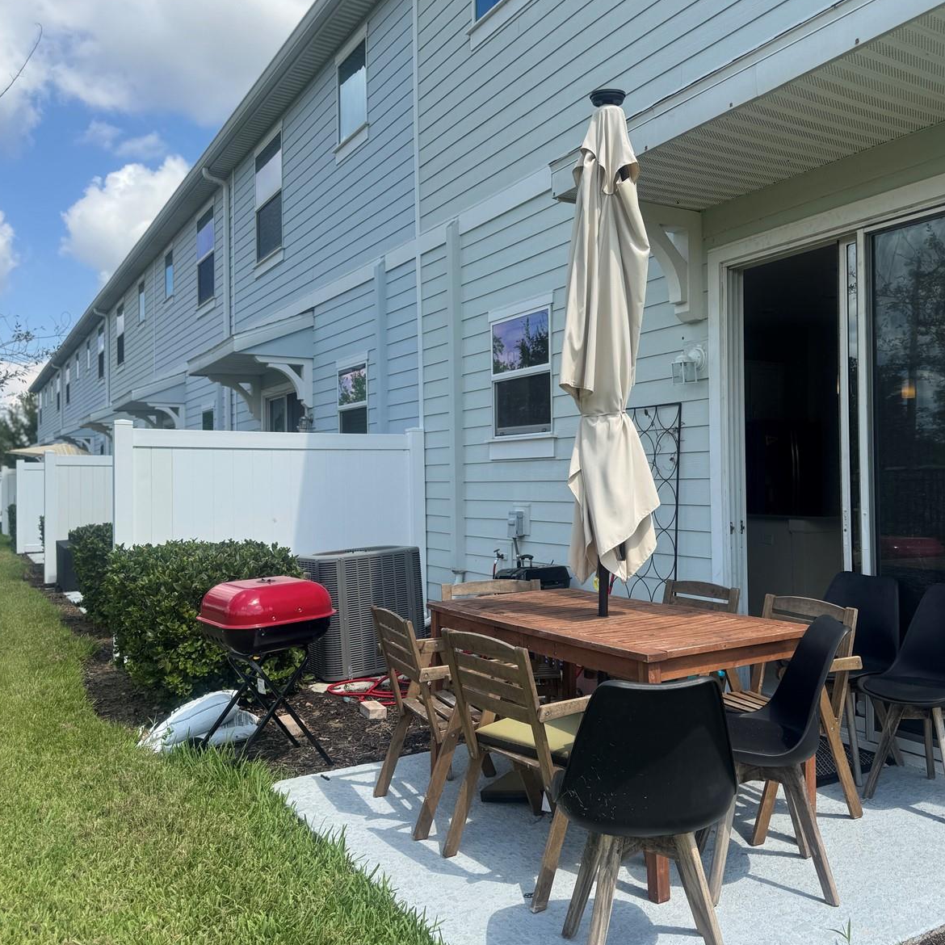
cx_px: 571
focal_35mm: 29
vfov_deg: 55.6
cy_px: 463
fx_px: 896
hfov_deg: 55.2
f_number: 1.78
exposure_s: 1/2506
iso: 80
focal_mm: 6.76
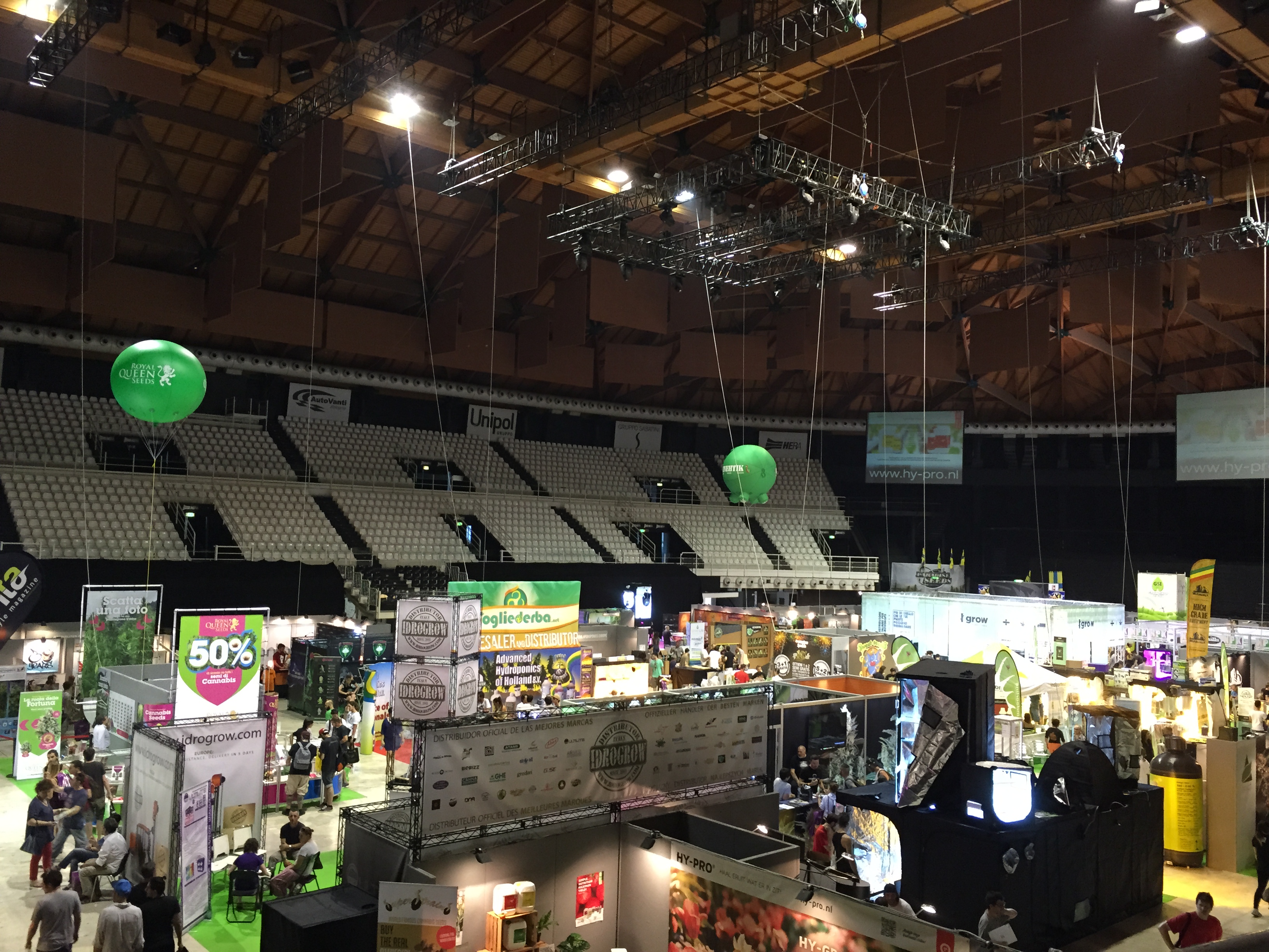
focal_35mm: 29
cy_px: 476
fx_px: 1063
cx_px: 634
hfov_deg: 61.7
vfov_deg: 48.2
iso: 160
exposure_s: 1/30
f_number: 2.2
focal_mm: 4.15
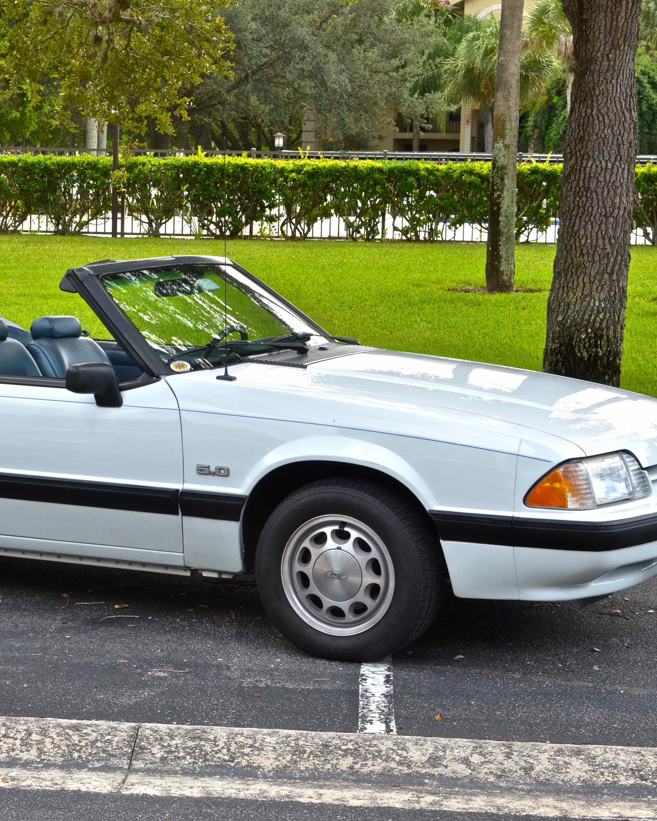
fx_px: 2066
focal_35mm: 85
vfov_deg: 22.5
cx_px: 139
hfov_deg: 17.9
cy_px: 411
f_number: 8
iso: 400
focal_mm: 40
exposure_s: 1/320
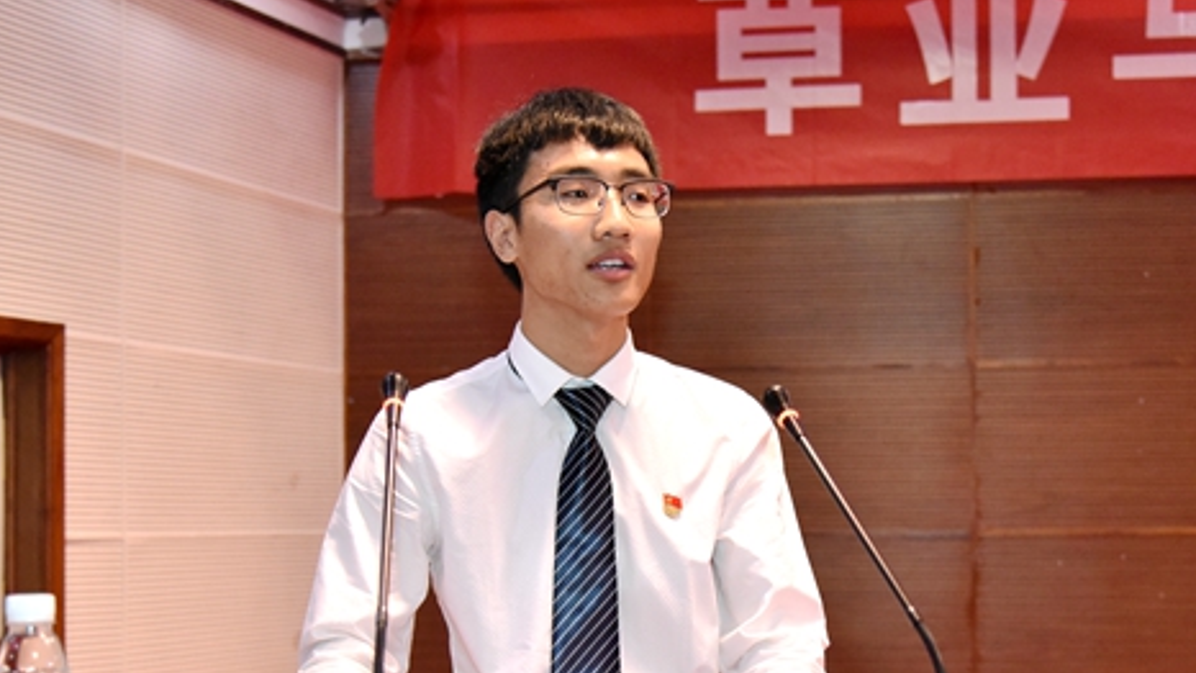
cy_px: 503
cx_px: 616
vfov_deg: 19.3
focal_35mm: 62
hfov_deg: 33.8
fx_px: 1966
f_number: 4
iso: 4000
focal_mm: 46
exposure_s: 1/250
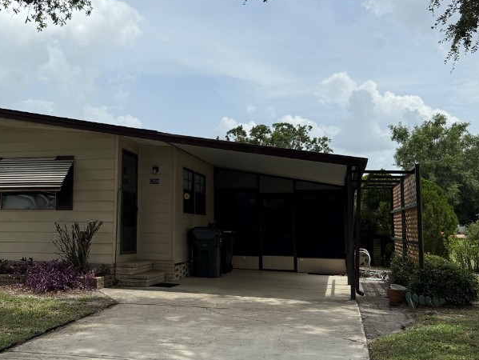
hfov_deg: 44.9
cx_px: 150
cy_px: 161
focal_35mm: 41
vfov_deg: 35.1
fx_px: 568
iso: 80
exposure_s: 1/6711
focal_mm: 6.76
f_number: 1.78
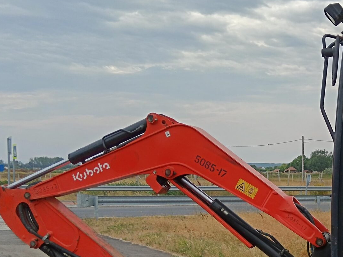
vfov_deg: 22.6
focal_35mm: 64
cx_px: 368
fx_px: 634
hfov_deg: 27.9
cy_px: 206
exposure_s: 1/646
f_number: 1.9
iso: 100
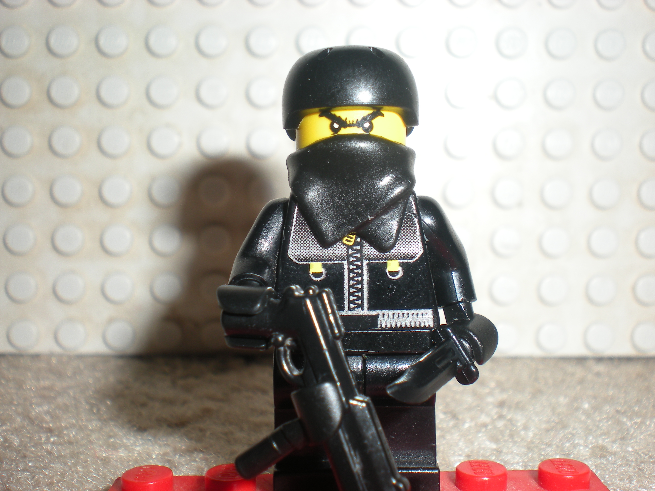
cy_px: 246
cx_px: 328
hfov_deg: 42.9
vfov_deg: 32.9
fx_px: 833
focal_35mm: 44
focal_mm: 7.4
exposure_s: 1/60
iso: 64
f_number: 4.9
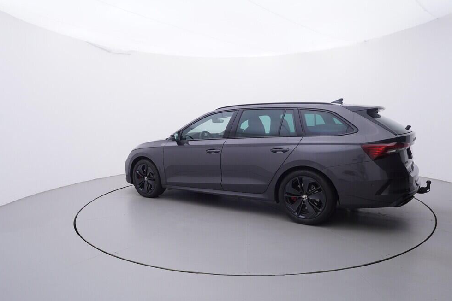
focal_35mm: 24
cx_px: 227
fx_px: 295
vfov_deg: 54.0
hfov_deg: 74.9
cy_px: 157
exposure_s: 1/80
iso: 200
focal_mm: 15
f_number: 5
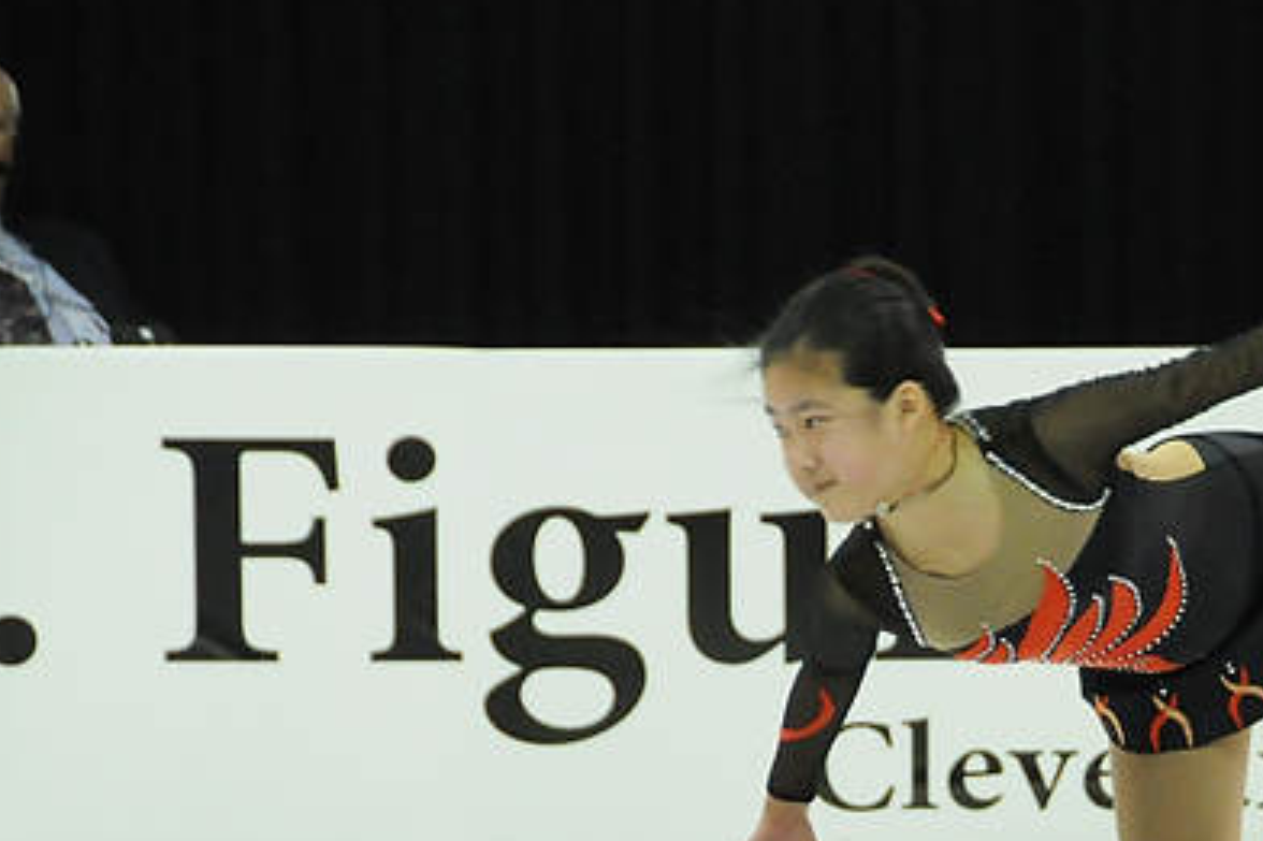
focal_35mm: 413
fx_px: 14483
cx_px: 1134
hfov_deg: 5.0
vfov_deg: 3.3
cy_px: 839
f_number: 5.6
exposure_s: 1/640
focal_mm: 135
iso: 3200
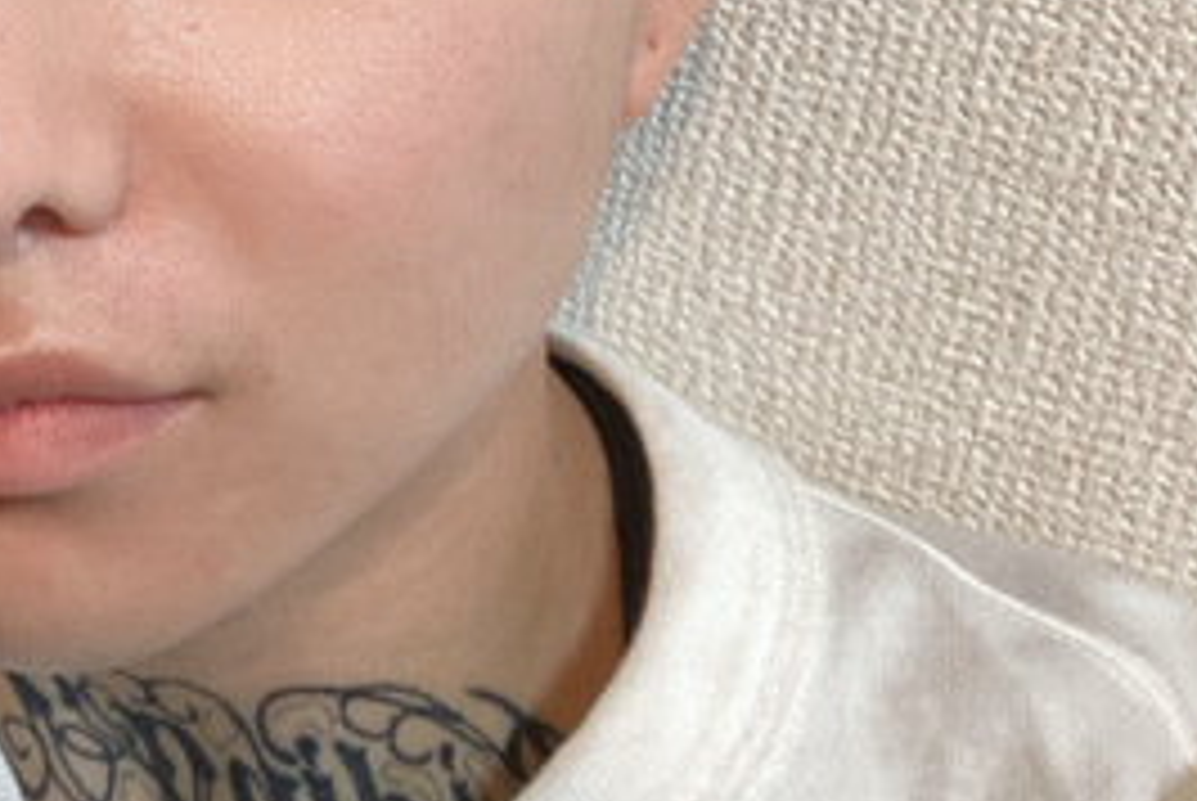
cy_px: -45
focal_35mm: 85
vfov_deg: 15.7
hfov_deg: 23.4
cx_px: 176
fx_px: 2829
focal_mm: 2.87
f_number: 2.2
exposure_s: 1/34
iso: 200
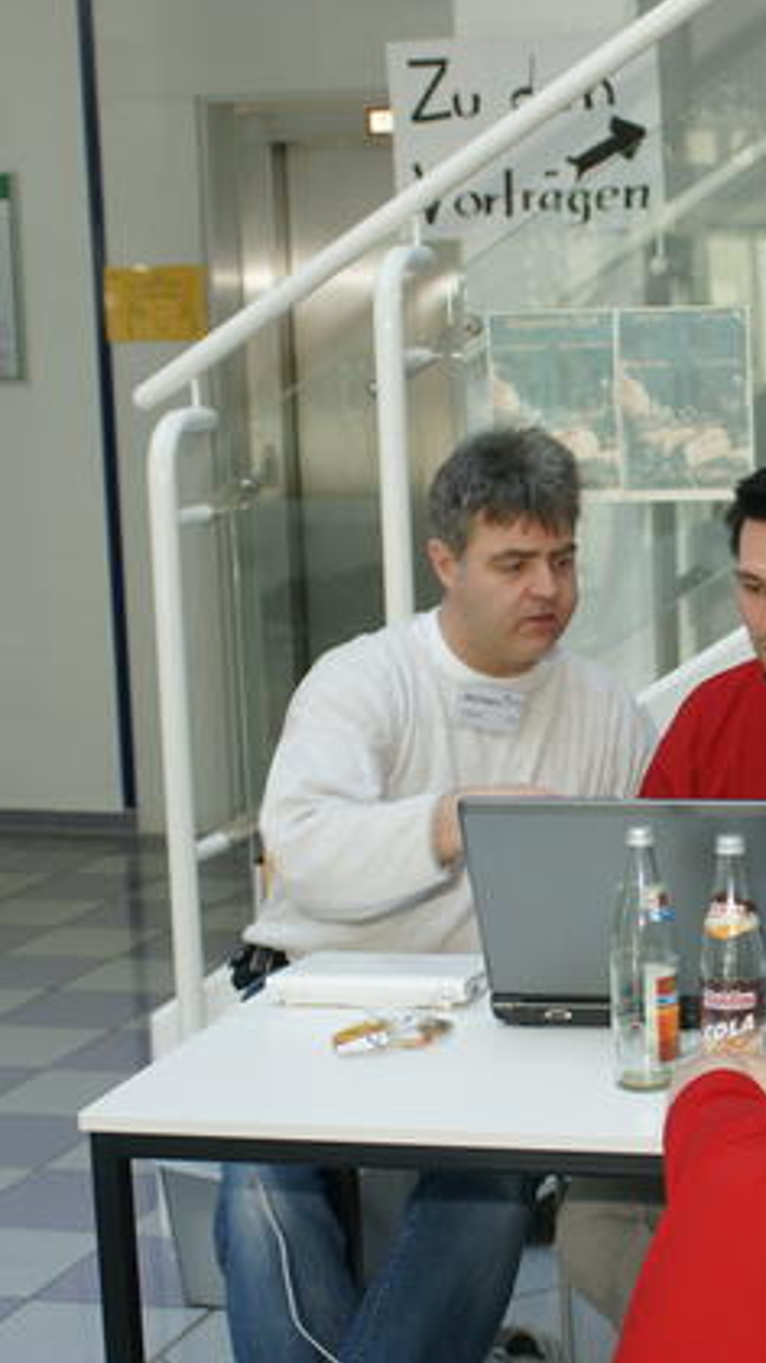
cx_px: 883
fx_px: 2421
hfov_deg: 17.3
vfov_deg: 31.4
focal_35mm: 67
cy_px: 683
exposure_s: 1/60
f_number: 3.5
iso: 400
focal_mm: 28
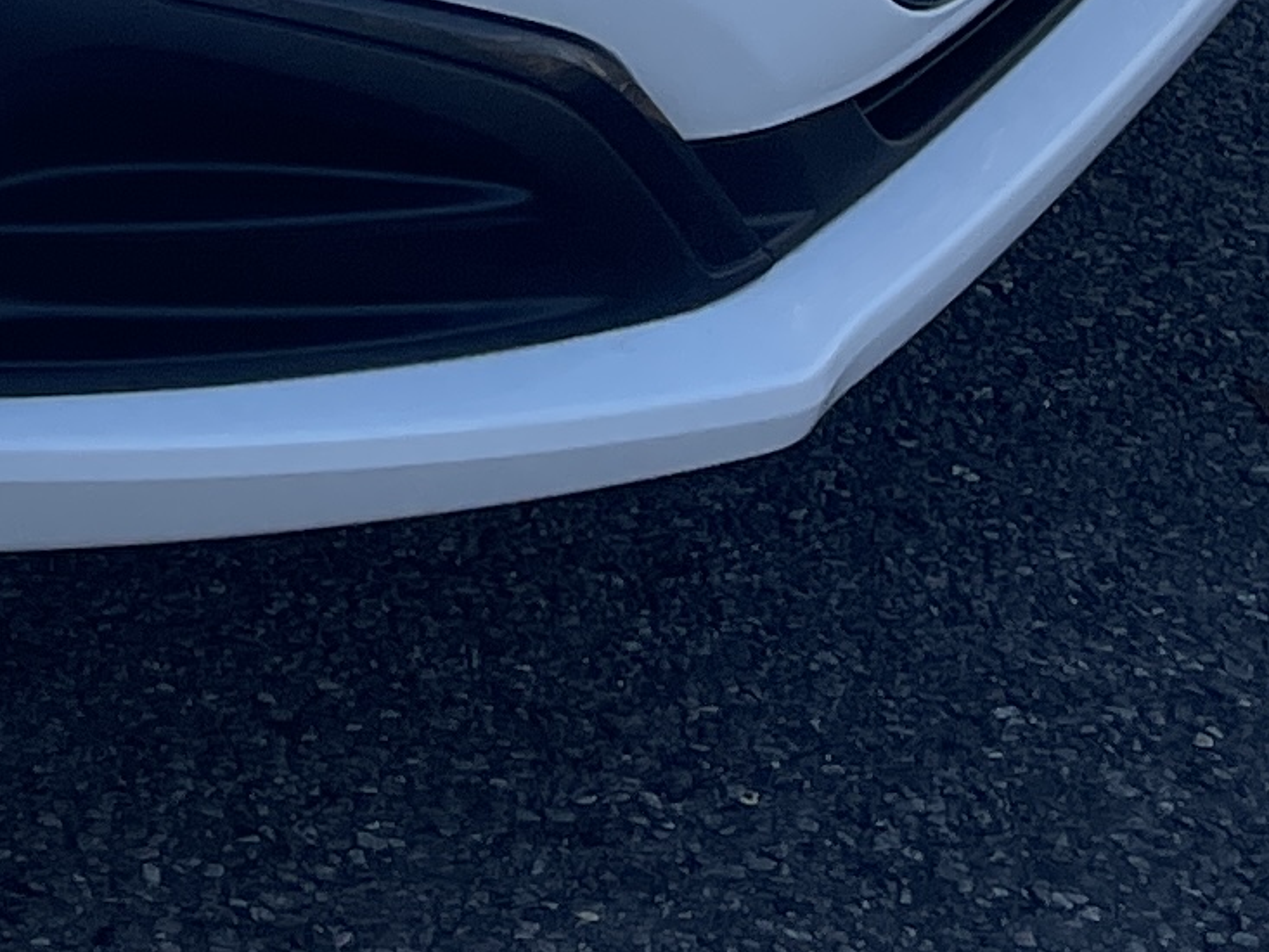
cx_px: -1288
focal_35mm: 143
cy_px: -1298
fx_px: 5243
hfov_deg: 12.2
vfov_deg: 9.3
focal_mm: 4.2
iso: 32
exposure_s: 1/1276
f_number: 1.6
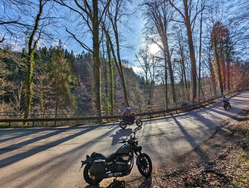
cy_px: 94
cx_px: 124
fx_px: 115
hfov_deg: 94.4
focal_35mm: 16
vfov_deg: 78.2
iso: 45
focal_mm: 2.35
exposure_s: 1/3322
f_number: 2.2
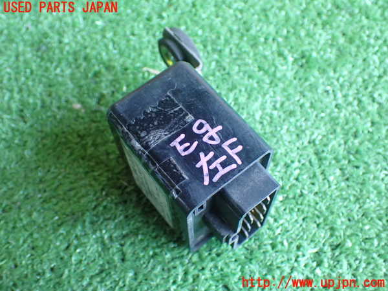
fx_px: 460
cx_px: 194
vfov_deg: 35.1
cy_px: 146
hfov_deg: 45.8
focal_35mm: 41
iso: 1000
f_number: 2.8
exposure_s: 1/40
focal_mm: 7.31
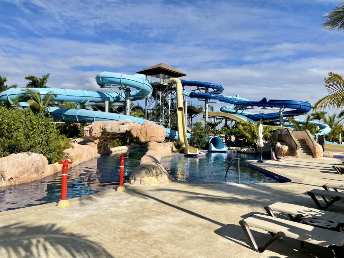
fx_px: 258
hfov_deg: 67.3
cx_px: 172
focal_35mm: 26
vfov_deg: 53.1
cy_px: 129
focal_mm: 4.2
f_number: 1.6
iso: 32
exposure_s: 1/6135
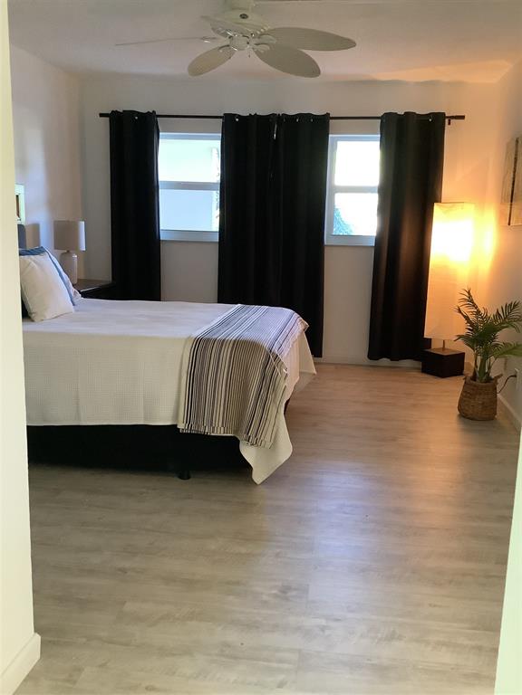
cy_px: 348
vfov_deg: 58.4
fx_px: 623
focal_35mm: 31
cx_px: 261
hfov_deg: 45.4
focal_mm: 3.3
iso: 500
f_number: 2.4
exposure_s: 1/30
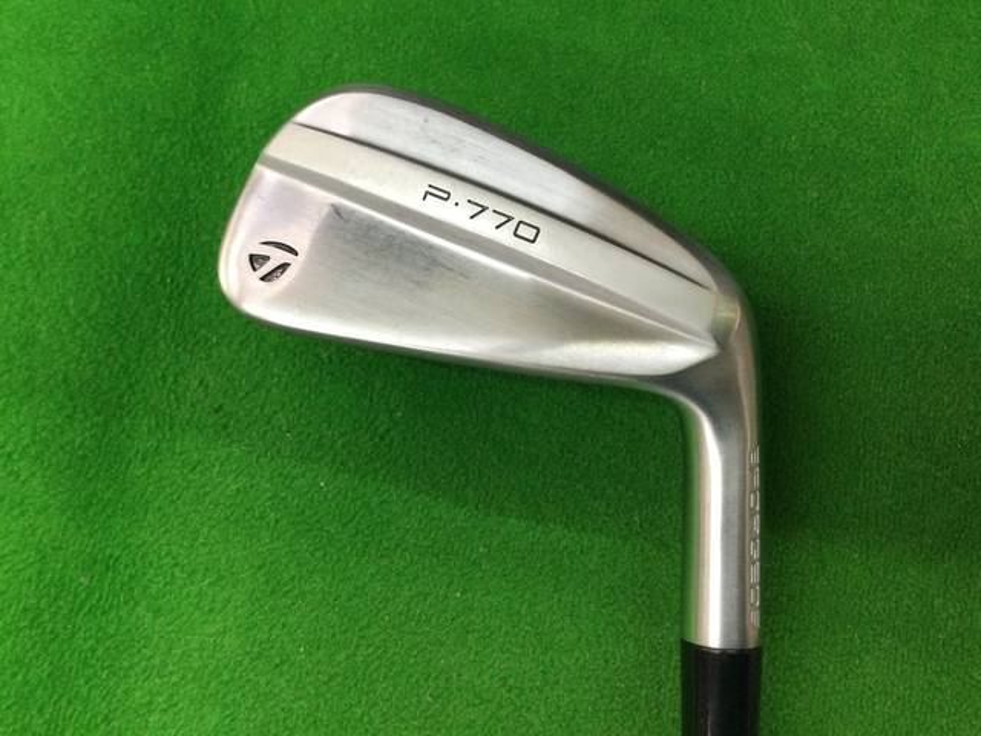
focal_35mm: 31
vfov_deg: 45.4
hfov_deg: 58.4
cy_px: 368
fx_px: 879
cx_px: 490
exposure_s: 1/30
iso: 80
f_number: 2.4
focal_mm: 3.3
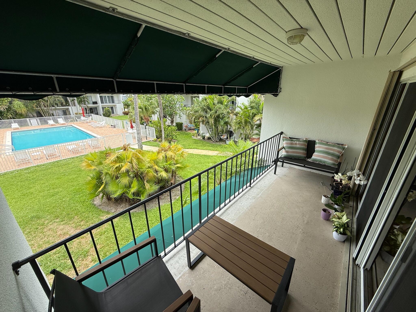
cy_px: 156
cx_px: 208
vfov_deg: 85.7
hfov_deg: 102.1
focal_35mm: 14
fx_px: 168
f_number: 2.2
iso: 50
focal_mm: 2.22
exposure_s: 1/574
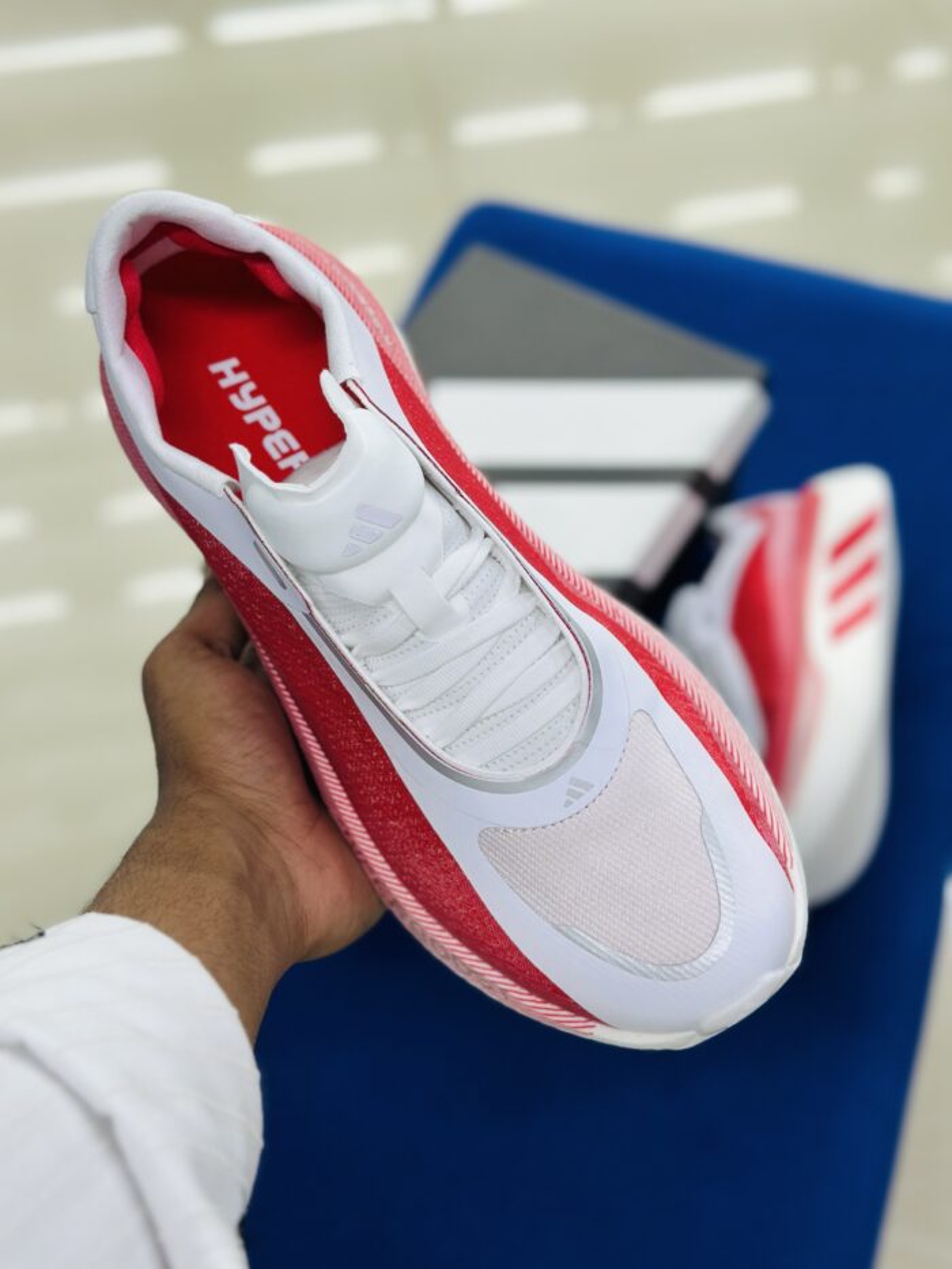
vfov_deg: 39.7
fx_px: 1760
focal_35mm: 48
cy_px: 634
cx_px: 476
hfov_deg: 30.3
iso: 64
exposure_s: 1/143
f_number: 1.78
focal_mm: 6.86
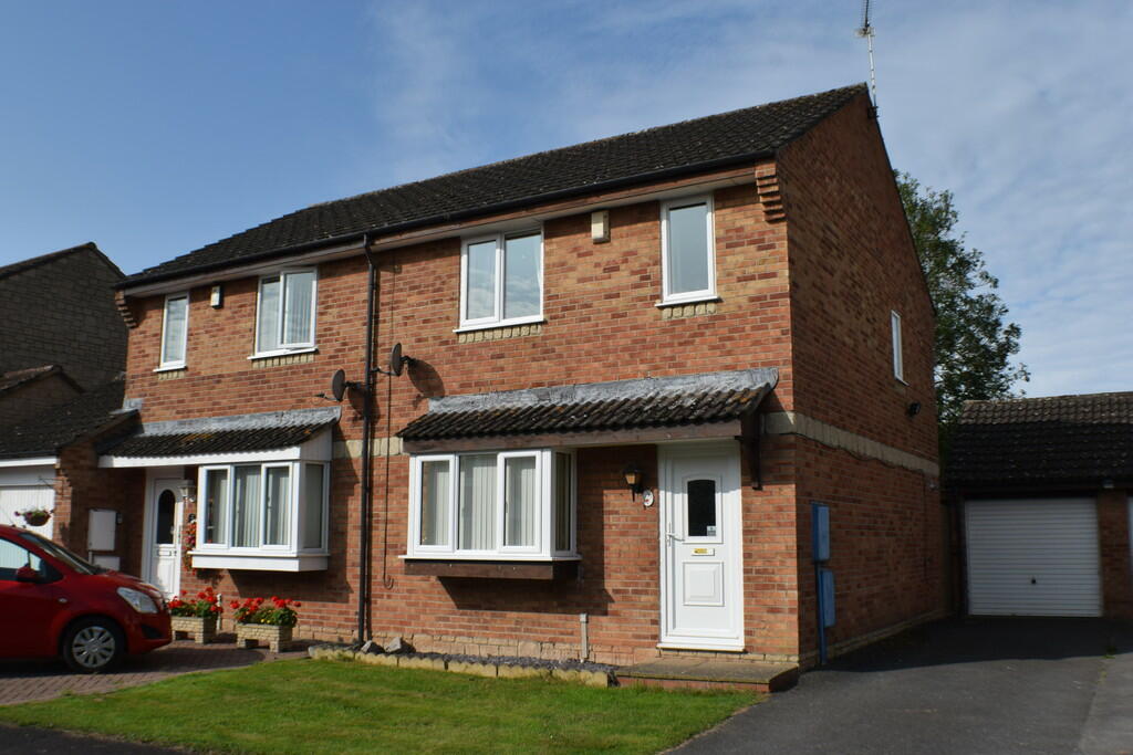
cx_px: 566
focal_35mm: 40
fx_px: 1275
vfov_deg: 33.0
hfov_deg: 47.9
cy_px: 378
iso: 200
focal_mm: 27
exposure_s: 1/500
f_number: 11
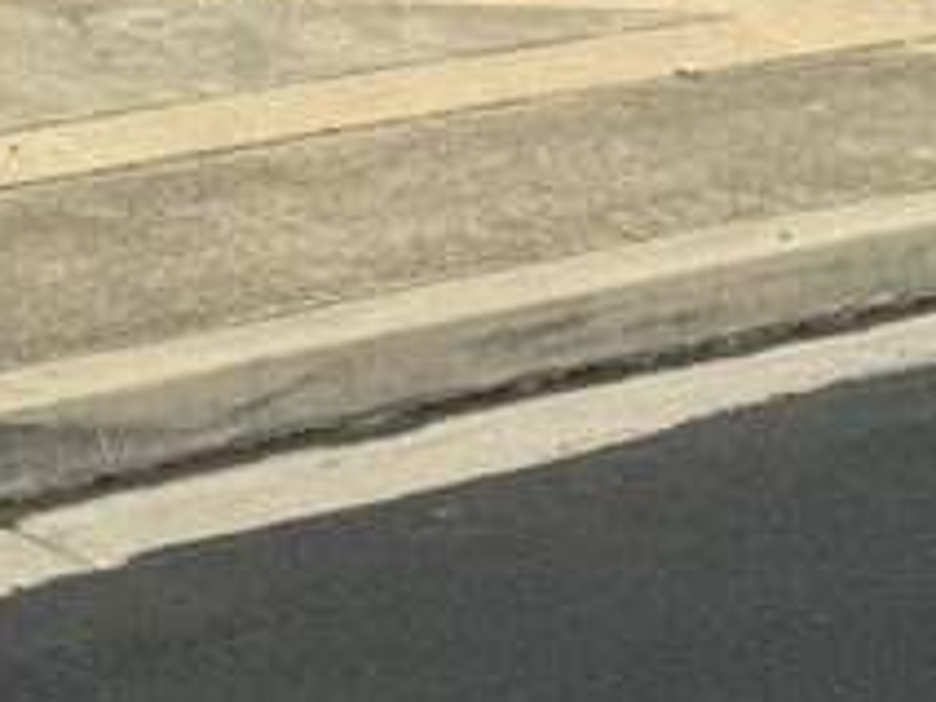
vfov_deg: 11.5
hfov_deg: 16.9
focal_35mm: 116
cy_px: -702
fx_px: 3137
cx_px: 234
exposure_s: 1/4608
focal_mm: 6.76
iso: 80
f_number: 1.78
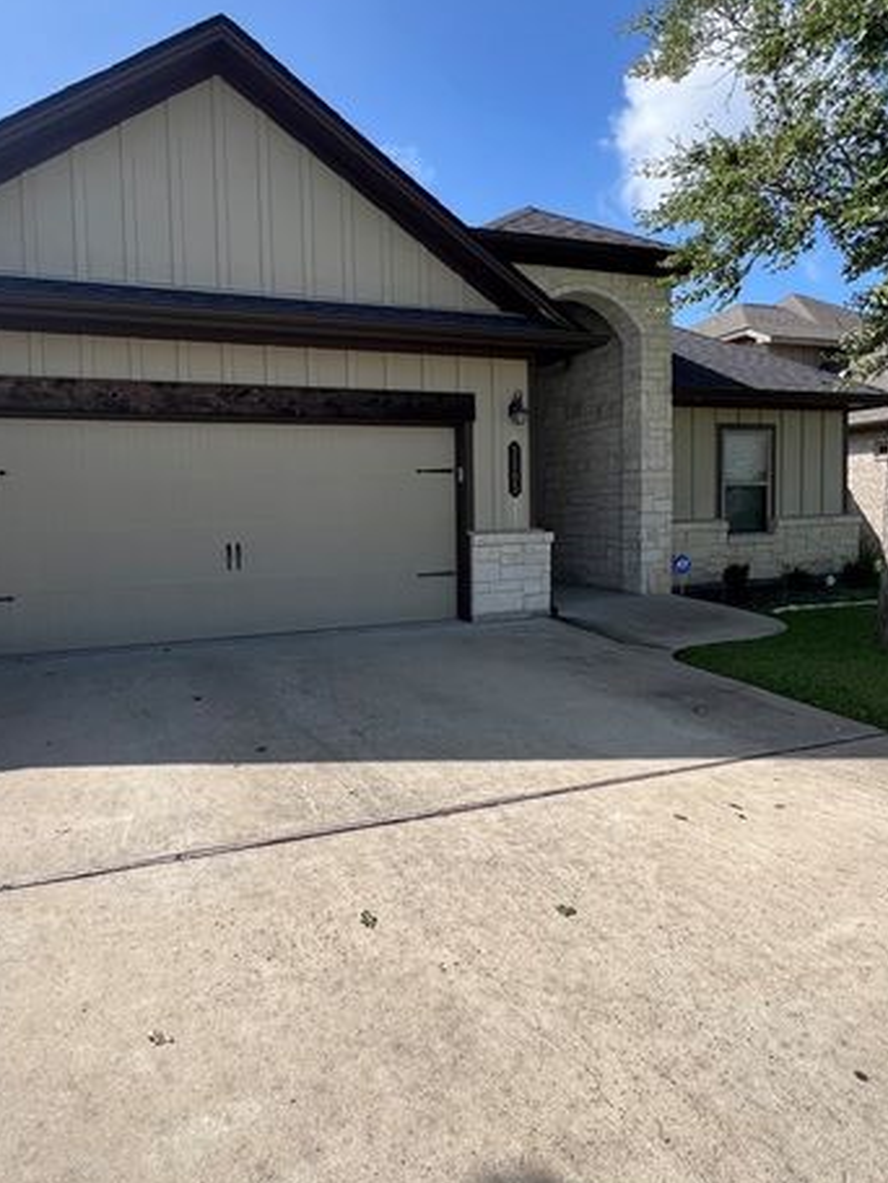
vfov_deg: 84.5
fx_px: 650
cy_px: 546
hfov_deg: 68.4
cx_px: 384
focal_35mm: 19
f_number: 1.8
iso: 32
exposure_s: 1/1024
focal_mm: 1.57
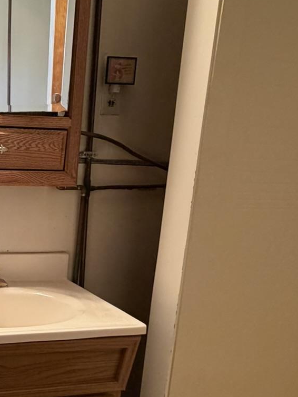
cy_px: 270
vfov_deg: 48.0
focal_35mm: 38
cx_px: -11
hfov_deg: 33.9
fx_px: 436
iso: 320
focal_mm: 2.22
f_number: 2.2
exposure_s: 1/60
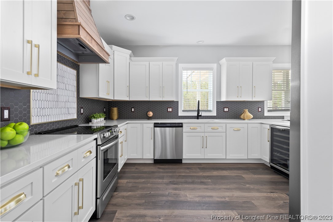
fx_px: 157
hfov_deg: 93.3
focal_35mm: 17
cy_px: 111
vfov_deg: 70.5
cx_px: 166
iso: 250
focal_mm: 17
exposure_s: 1.3
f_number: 8
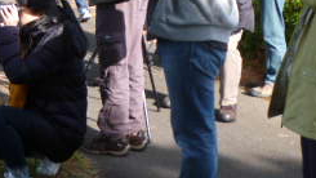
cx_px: 35
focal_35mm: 91
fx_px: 763
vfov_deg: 13.0
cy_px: -37
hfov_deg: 22.8
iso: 100
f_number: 2.9
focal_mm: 5.7
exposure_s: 1/250
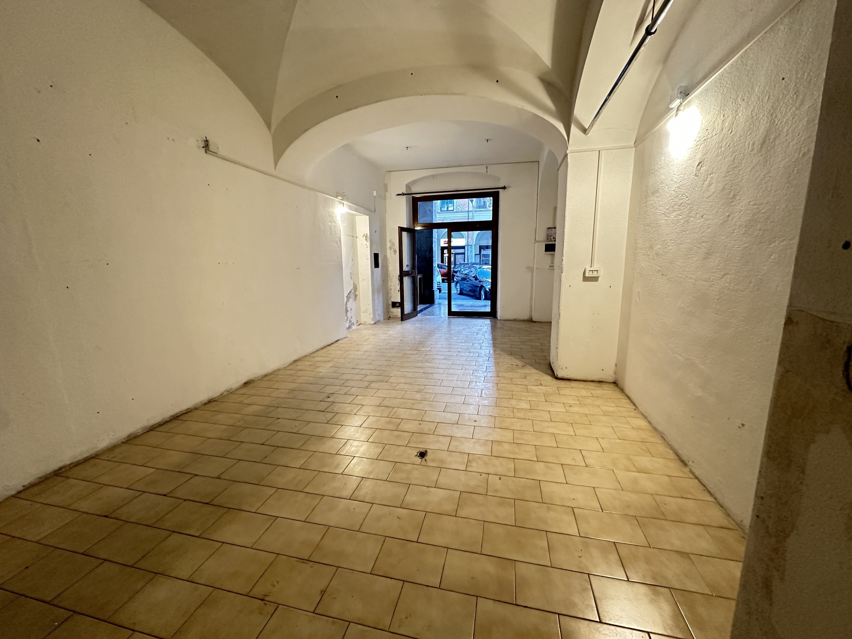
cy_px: 320
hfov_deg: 102.1
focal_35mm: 14
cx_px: 426
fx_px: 345
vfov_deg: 85.7
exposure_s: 1/50
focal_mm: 2.22
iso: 400
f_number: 2.2
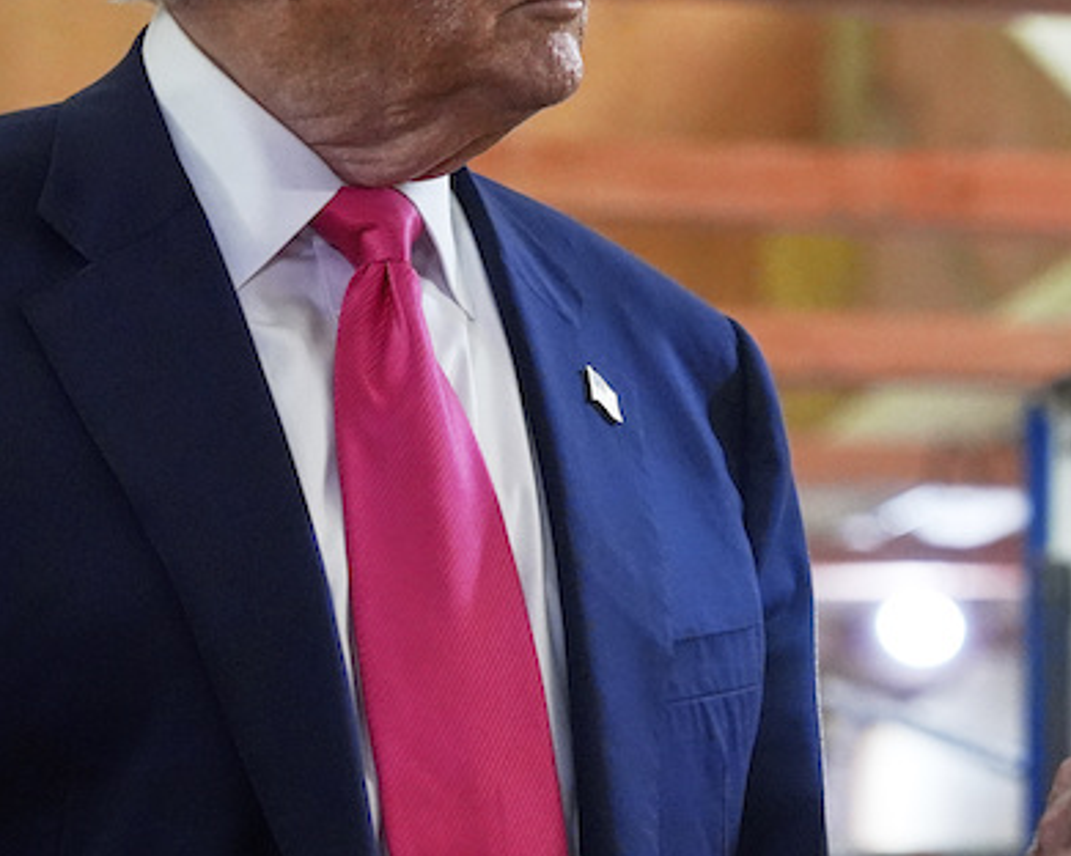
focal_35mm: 165
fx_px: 5230
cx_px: 991
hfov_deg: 11.6
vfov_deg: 9.4
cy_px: 237
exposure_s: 1/500
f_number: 2.8
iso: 3200
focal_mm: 70
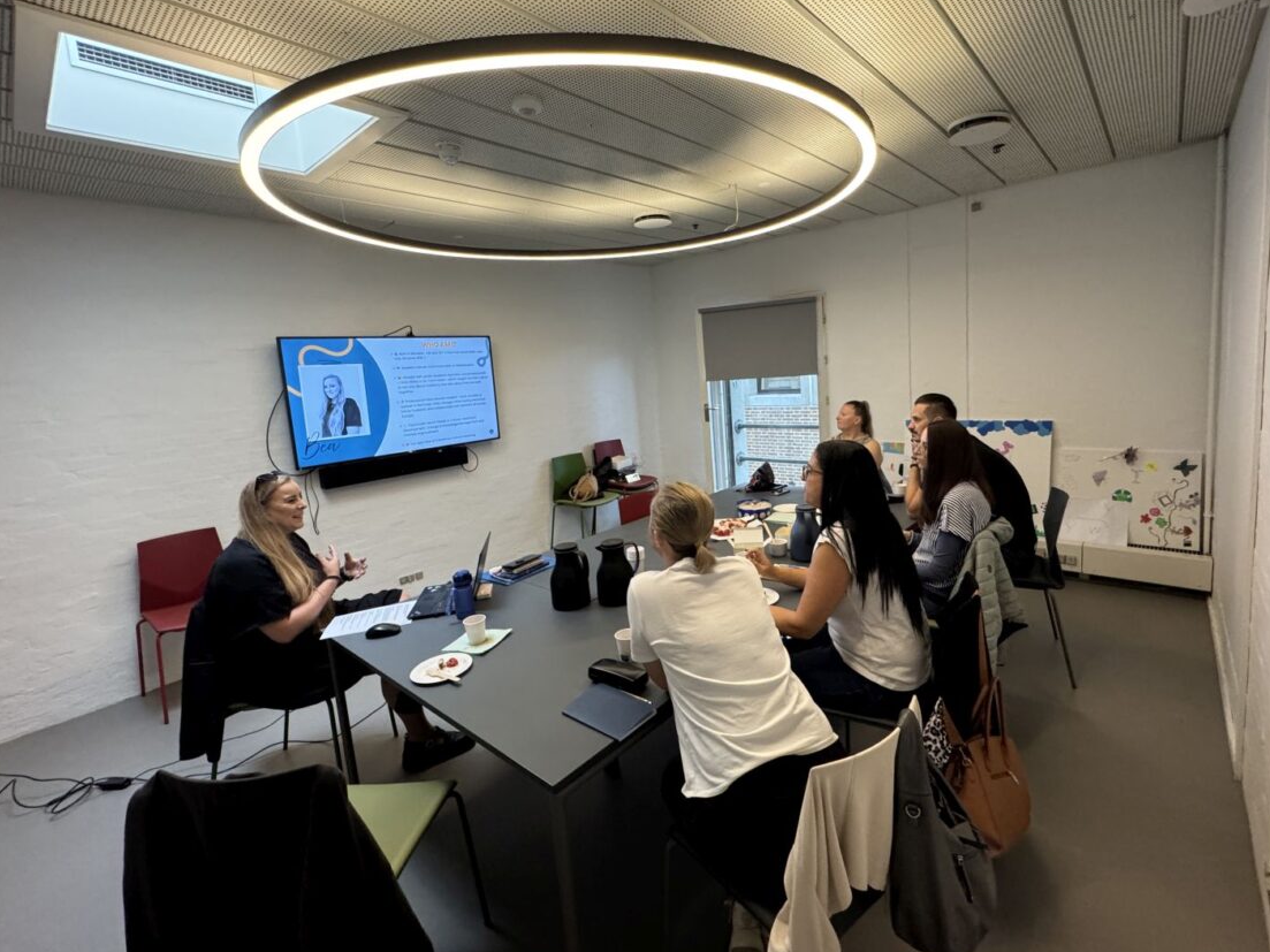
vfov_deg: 78.0
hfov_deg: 94.3
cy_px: 438
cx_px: 685
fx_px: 587
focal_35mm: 16
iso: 320
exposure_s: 1/110
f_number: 2.2
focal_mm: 2.22
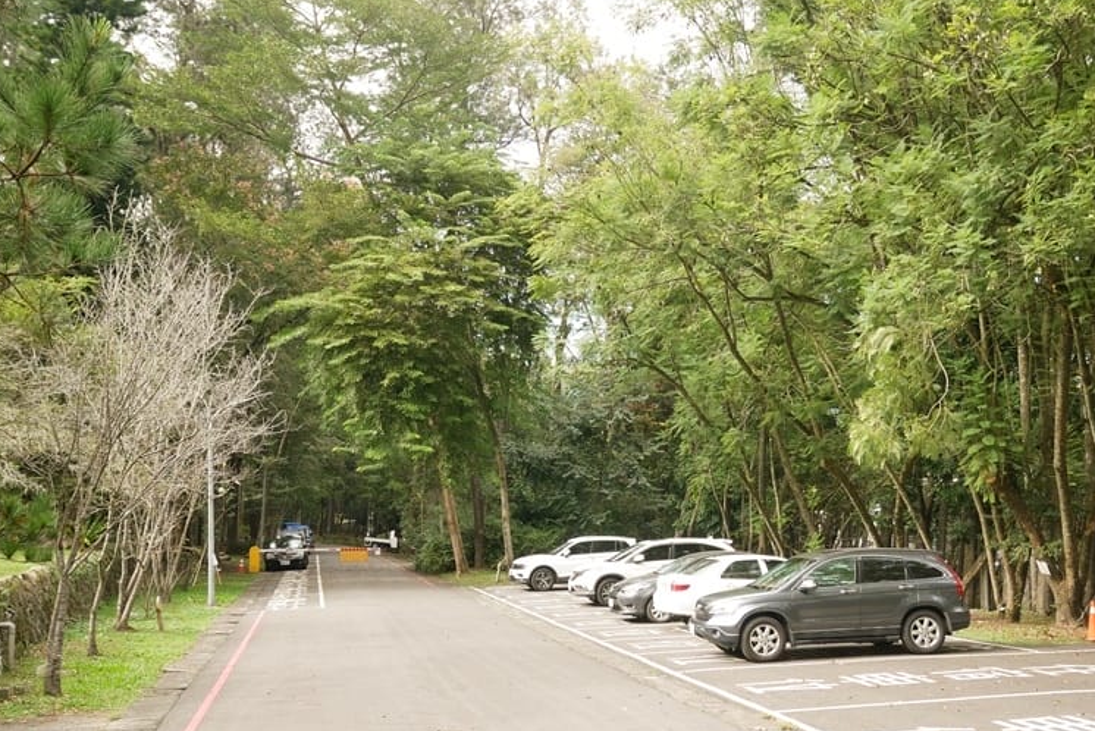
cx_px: 619
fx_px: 1278
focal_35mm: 42
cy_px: 449
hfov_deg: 46.3
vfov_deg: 31.8
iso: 200
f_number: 4.5
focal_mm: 16
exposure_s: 1/160
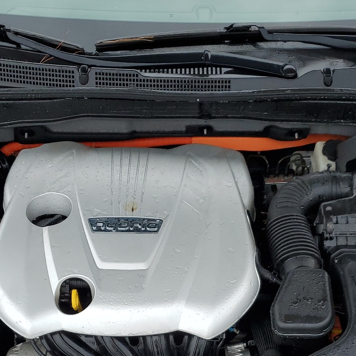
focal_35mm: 54
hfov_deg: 31.6
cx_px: 197
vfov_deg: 30.5
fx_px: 628
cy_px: 305
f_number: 1.5
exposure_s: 1/1111
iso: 50
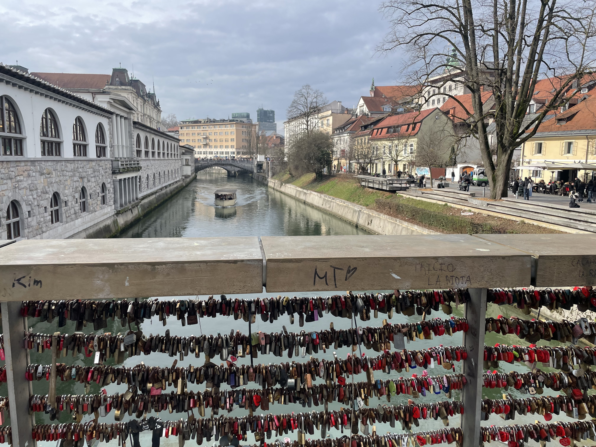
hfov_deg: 67.3
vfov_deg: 53.1
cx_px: 298
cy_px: 224
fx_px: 448
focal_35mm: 26
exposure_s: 1/2353
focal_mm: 4.2
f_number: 1.6
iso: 32
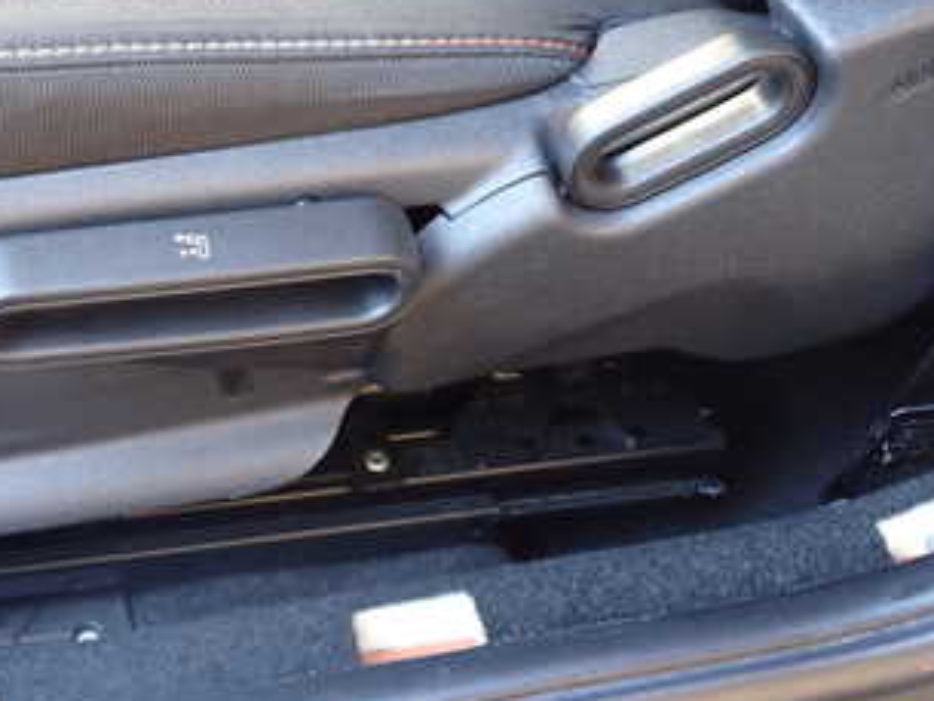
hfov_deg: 31.0
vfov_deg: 24.7
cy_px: 233
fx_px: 1593
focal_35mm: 59
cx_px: 70
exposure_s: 1/30
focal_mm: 5.4
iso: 400
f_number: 2.3
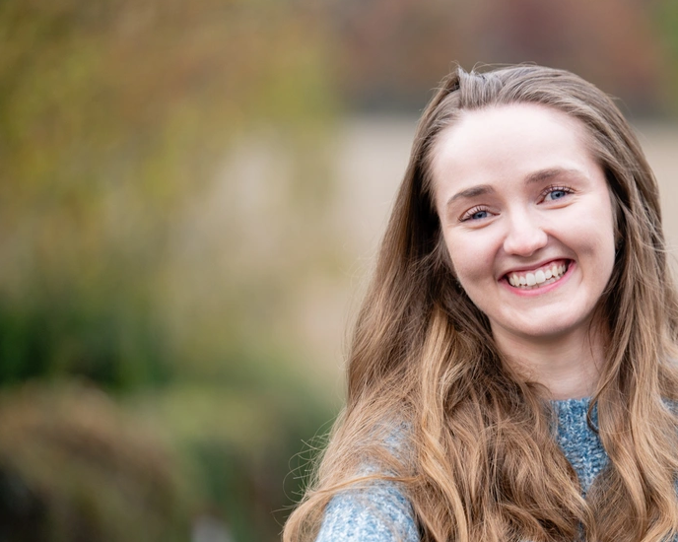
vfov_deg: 6.4
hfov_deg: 7.9
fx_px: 4875
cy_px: 360
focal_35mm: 243
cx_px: 546
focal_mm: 160
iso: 250
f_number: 2.8
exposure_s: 1/320
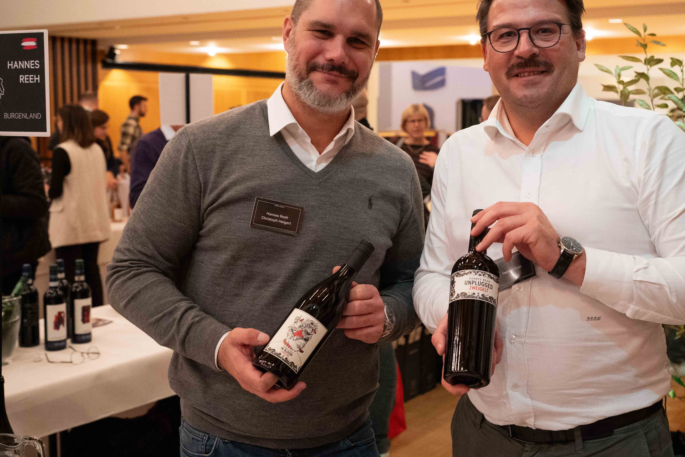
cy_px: 187
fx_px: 894
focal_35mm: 47
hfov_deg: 41.6
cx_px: 423
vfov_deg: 28.6
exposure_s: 1/160
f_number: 4
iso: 6400
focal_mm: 35
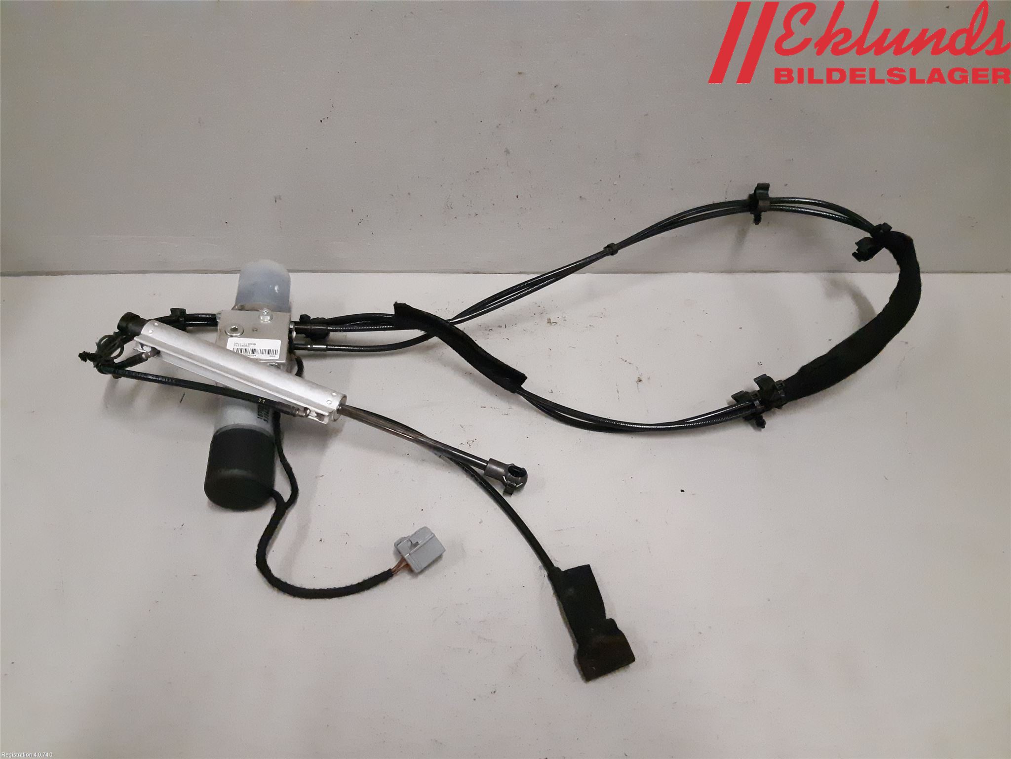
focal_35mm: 26
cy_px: 380
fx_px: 759
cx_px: 506
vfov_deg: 53.1
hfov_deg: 67.3
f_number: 1.7
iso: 800
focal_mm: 3.93
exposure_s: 1/298
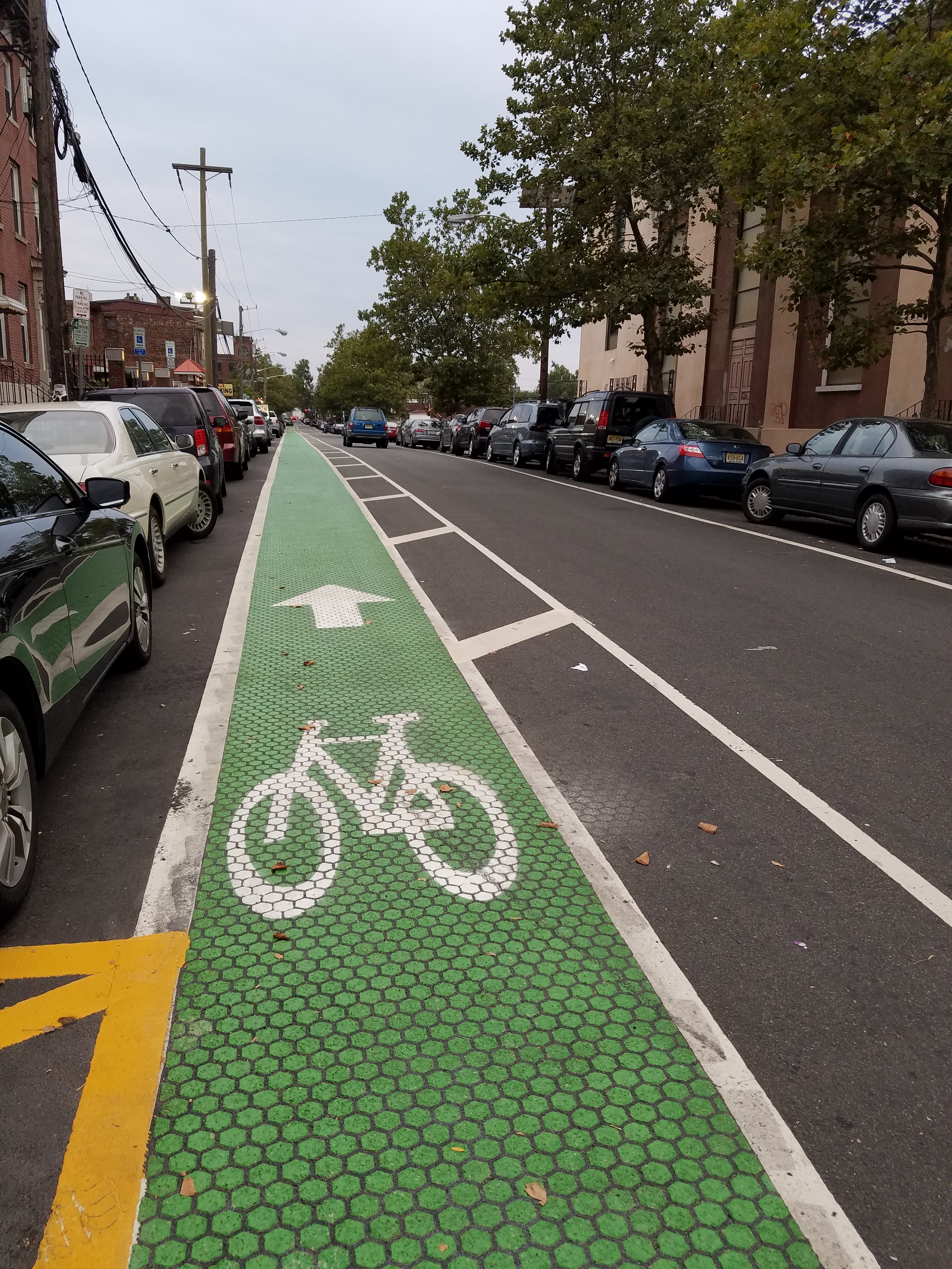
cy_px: 634
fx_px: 953
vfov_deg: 67.3
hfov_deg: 53.1
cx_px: 476
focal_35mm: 26
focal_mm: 4.2
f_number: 1.7
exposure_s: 1/120
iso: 100
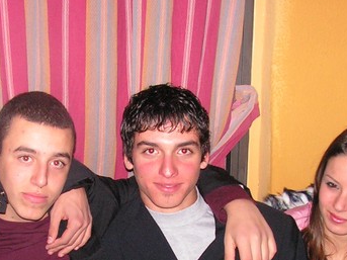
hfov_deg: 23.3
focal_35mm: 84
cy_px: 271
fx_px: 842
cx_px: 142
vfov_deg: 17.1
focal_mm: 6
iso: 200
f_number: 3.2
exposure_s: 1/40
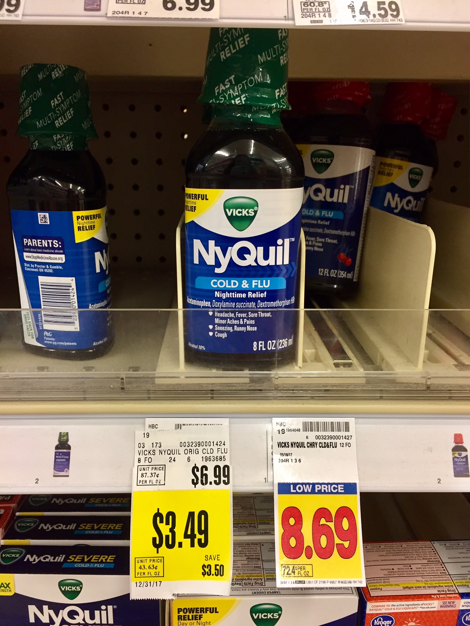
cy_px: 313
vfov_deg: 61.7
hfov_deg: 48.2
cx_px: 235
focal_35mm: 29
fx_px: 525
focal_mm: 4.15
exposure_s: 1/30
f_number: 2.2
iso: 100
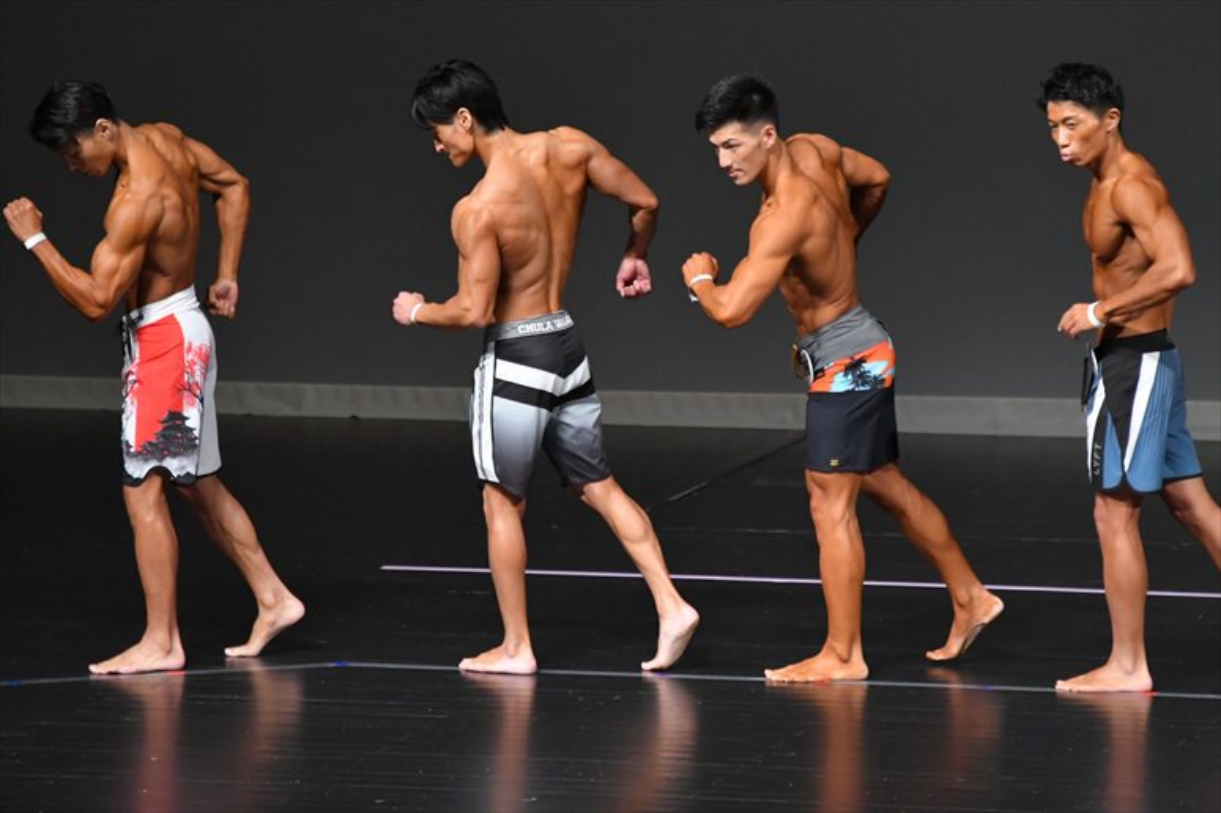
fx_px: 10679
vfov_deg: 4.4
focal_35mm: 315
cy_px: 406
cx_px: 610
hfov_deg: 6.5
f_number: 5.6
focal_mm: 210
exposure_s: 1/400
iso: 4000
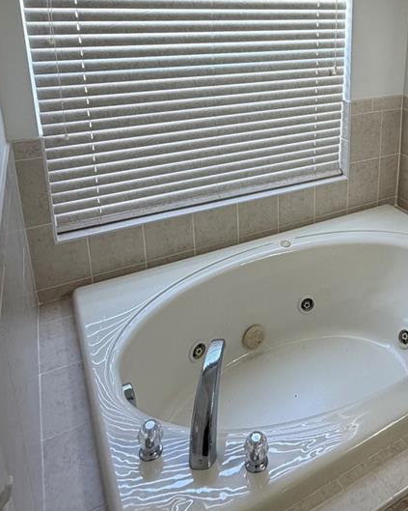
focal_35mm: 31
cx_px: 318
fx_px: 468
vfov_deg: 54.6
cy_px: 129
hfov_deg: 45.1
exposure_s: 1/120
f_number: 2.2
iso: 200
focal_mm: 2.22
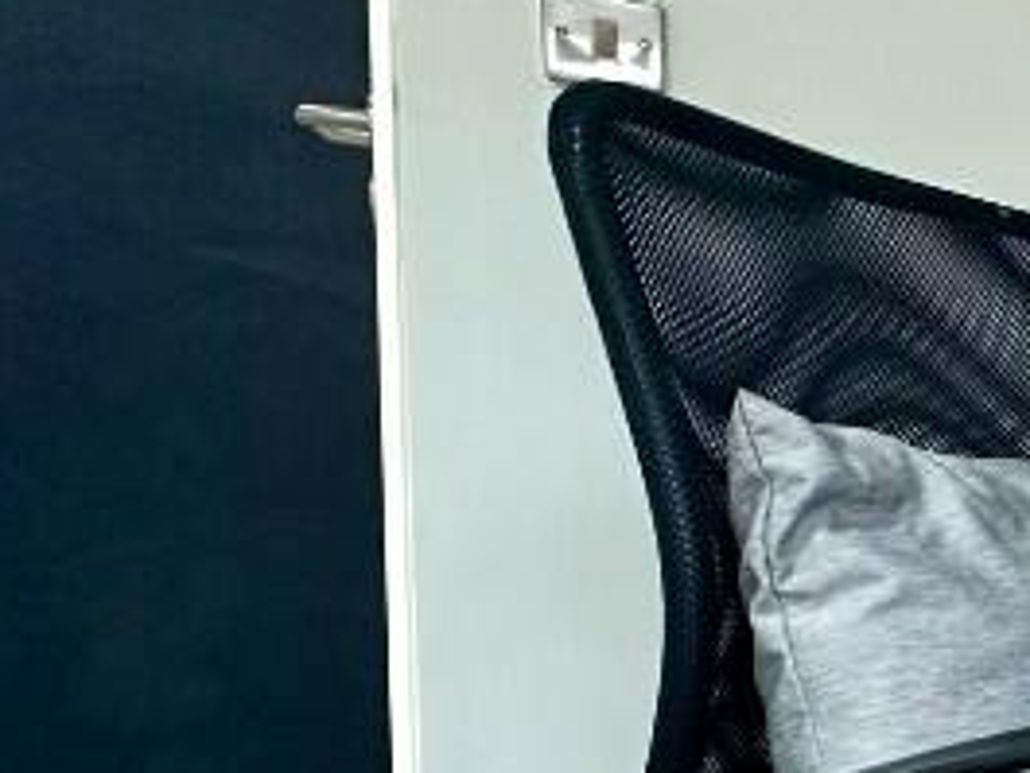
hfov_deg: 22.3
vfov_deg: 26.5
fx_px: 1607
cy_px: 633
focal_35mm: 54
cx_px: 1823
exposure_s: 1/50
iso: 200
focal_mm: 2.22
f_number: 2.2
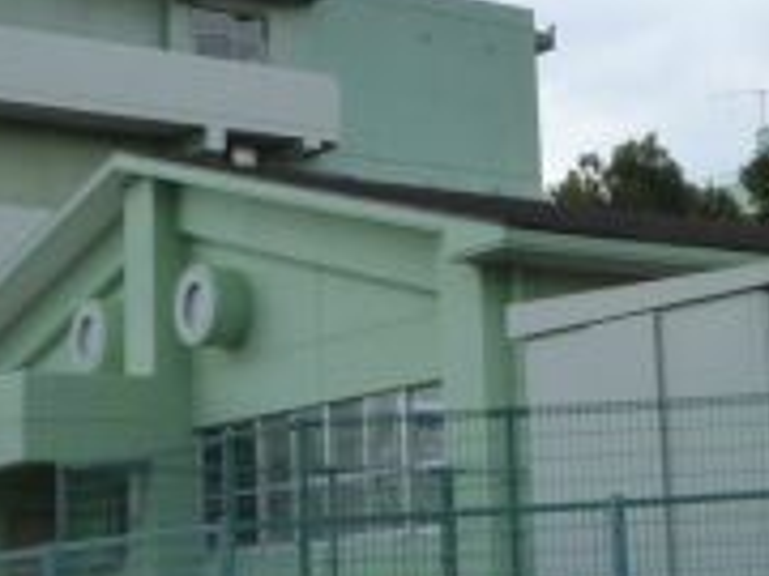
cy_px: 158
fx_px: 1977
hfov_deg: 21.7
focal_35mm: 89
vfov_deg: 16.5
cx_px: 637
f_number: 4
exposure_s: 1/400
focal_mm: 4.5
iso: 125
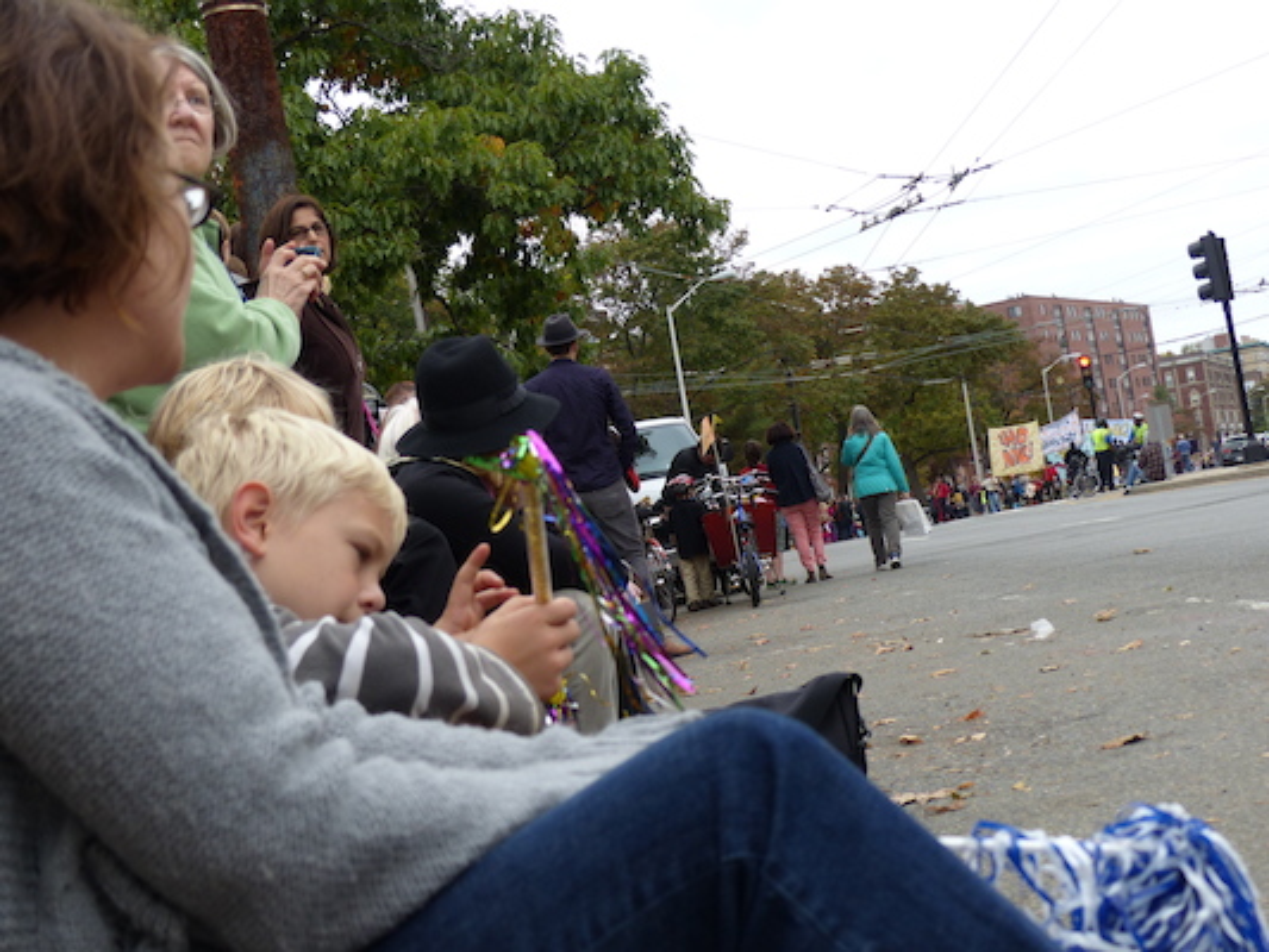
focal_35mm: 61
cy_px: 476
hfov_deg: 31.7
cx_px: 634
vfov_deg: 24.0
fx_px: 2237
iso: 100
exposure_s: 1/640
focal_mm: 10.9
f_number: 2.8
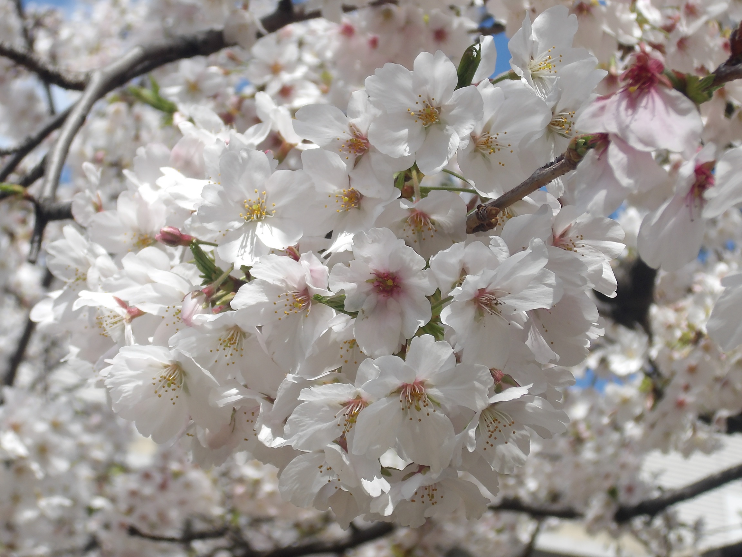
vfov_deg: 13.7
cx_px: 371
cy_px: 278
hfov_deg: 18.2
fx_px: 2315
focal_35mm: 108
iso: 100
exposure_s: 1/421
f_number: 6.6
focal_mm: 19.6
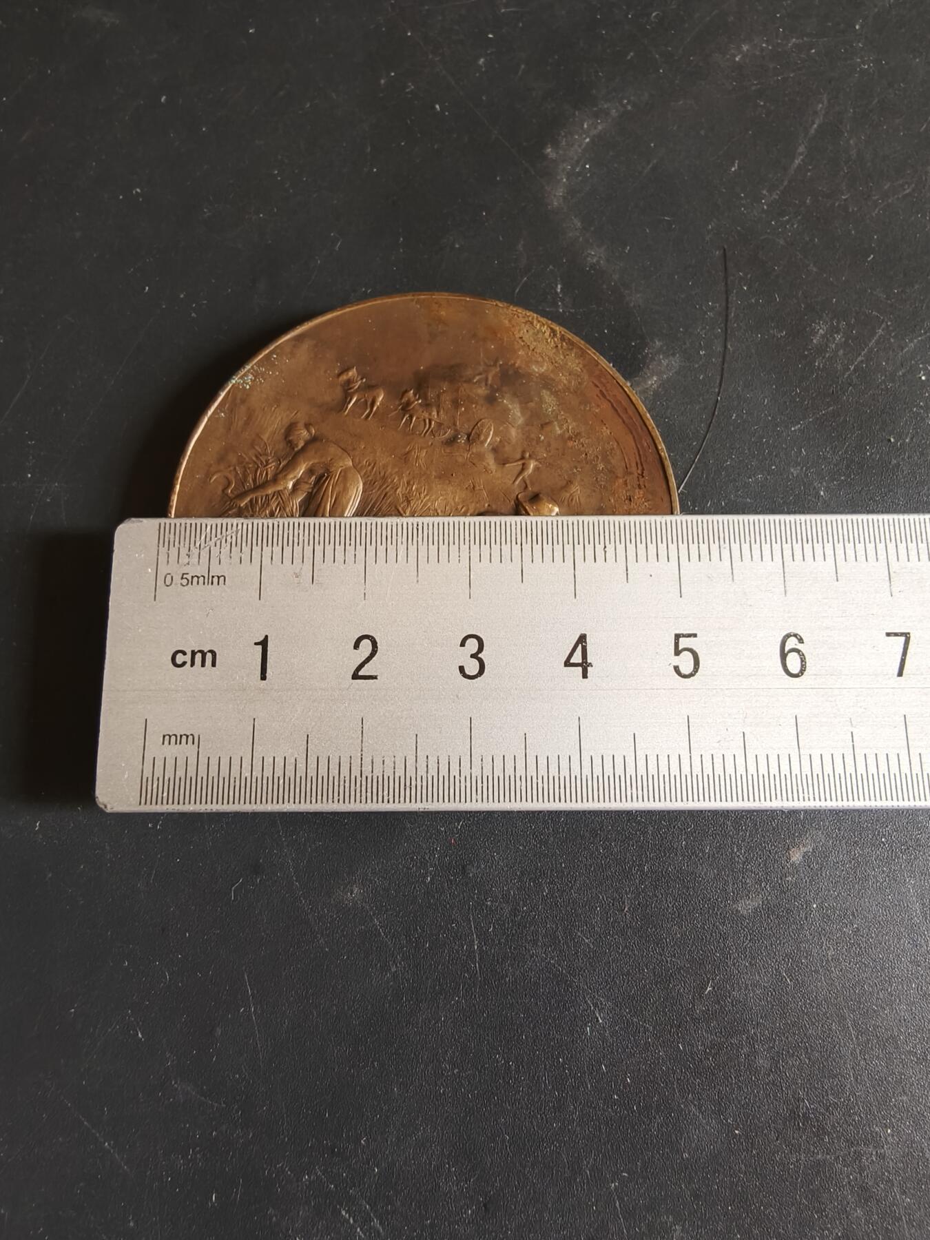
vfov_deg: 73.9
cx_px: 465
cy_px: 620
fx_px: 824
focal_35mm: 23
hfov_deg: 58.9
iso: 250
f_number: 2
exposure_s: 1/50
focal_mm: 2.32
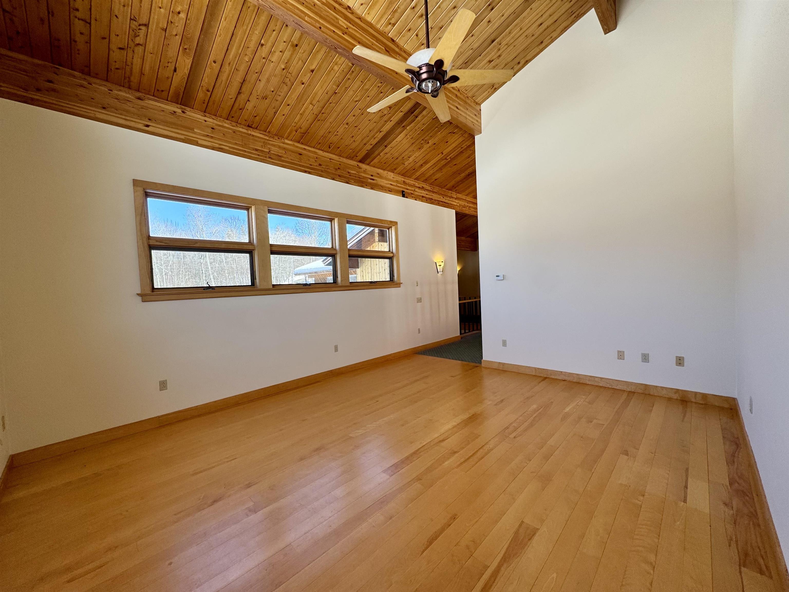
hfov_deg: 102.1
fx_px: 319
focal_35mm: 14
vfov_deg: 85.7
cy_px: 296
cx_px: 394
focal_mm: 2.22
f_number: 2.2
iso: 40
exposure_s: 1/207
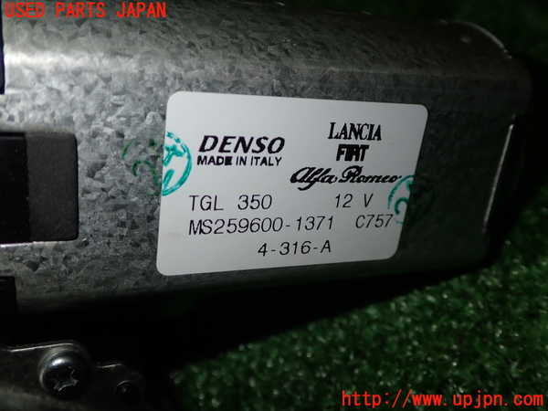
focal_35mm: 36
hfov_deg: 51.4
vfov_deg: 39.7
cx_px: 274
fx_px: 570
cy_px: 206
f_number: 7.1
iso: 200
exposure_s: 1/40
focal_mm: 6.37
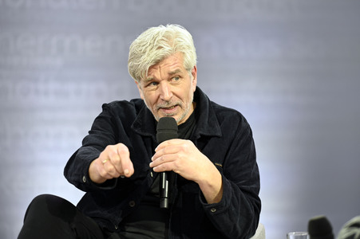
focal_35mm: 200
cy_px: 120
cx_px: 180
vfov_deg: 6.9
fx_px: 1998
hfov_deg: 10.3
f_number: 3.2
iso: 400
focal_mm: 200
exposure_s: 1/500
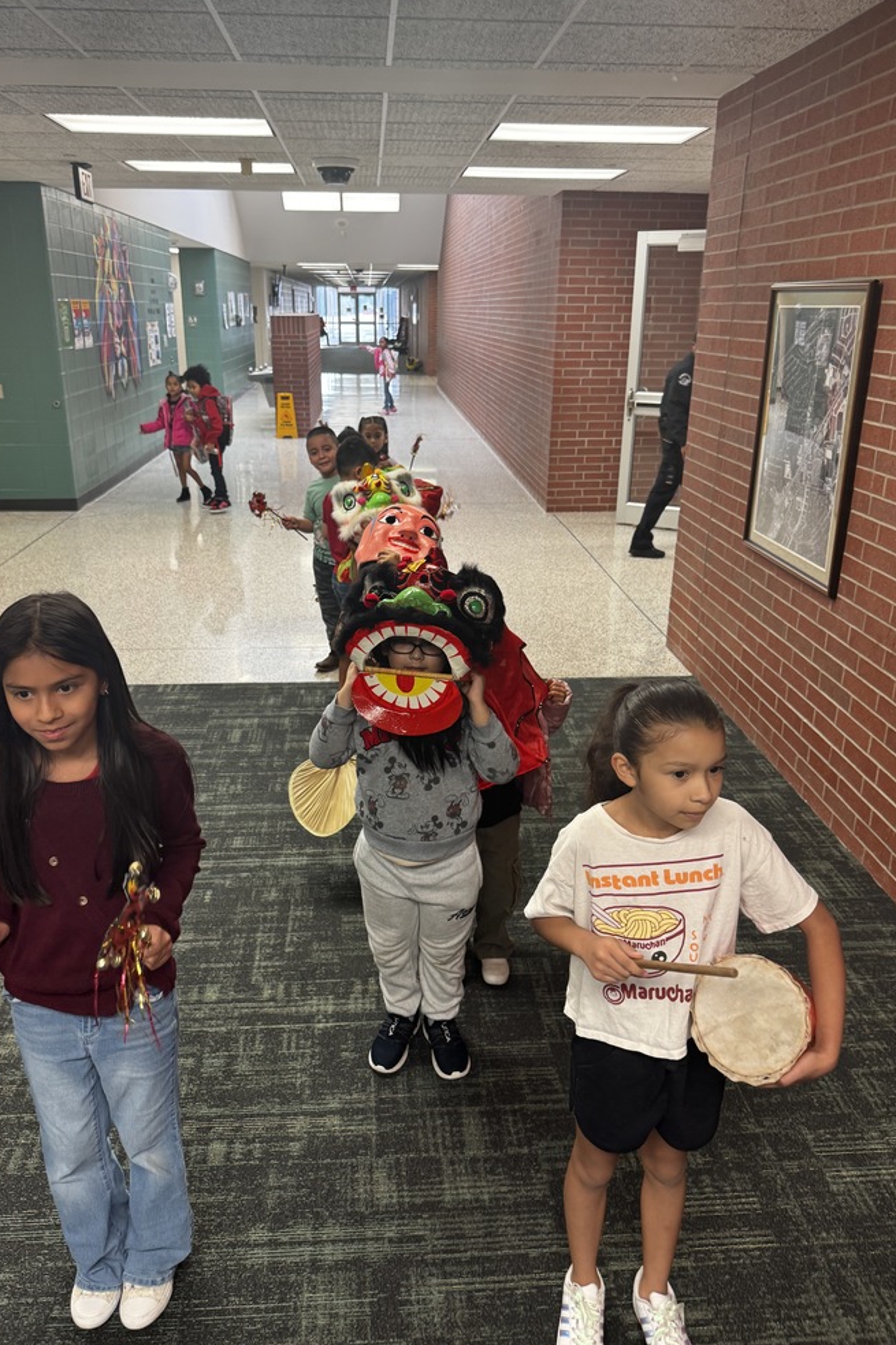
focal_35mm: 26
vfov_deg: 69.4
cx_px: 440
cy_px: 662
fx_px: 971
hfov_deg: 49.5
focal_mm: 6.76
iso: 160
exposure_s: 1/60
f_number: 1.78
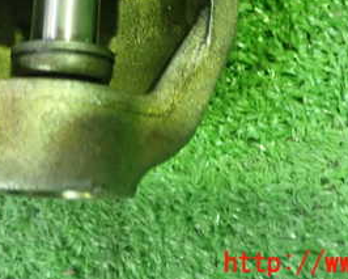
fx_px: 680
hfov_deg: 28.6
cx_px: 127
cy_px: -14
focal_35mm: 66
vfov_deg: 22.1
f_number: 2.3
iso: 1000
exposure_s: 1/30
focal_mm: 5.5
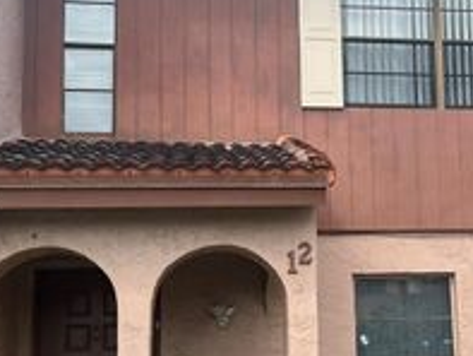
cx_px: 353
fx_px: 902
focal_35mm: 66
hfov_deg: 28.9
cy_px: 198
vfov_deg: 22.3
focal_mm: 5.7
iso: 50
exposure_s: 1/2165
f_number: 1.5
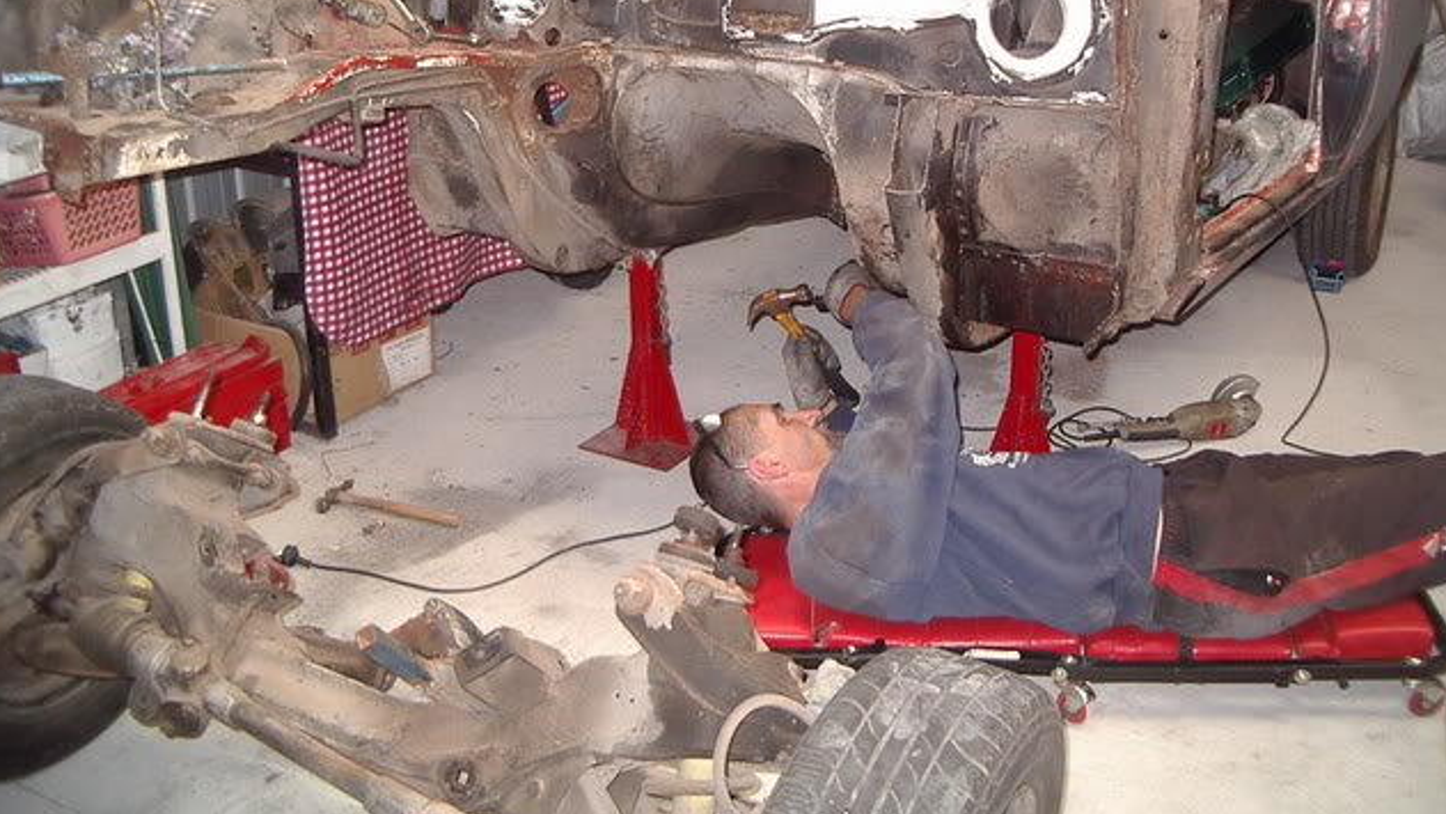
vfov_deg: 28.2
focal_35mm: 42
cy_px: 284
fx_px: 1610
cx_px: 722
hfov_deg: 48.4
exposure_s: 1/60
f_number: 2.6
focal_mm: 5.8
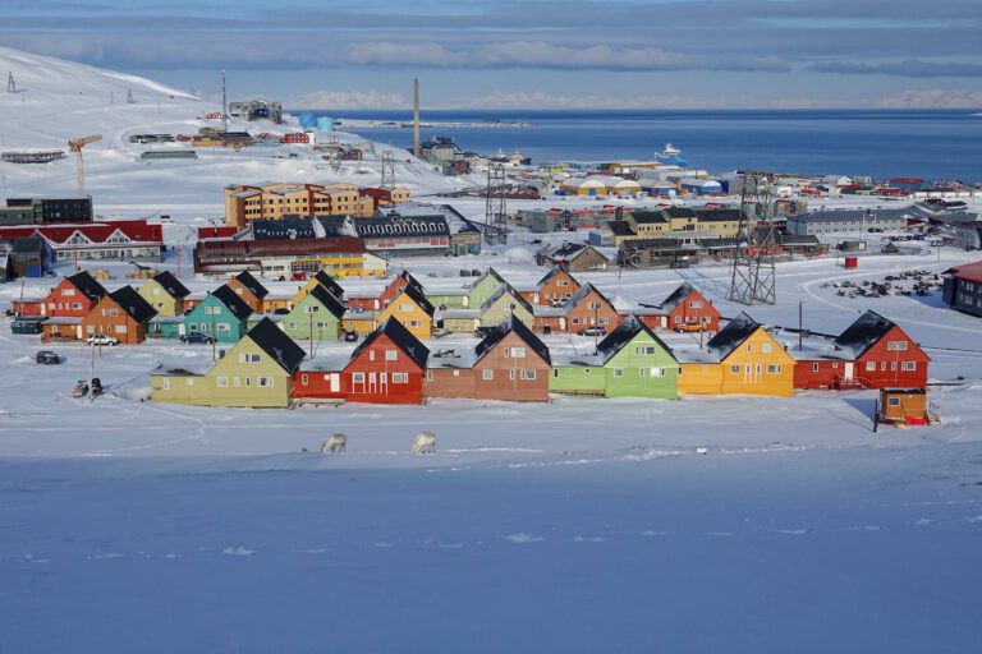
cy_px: 327
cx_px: 491
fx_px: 1091
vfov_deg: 33.4
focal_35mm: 40
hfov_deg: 48.5
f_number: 5.6
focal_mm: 14.65
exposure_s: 1/1000
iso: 100
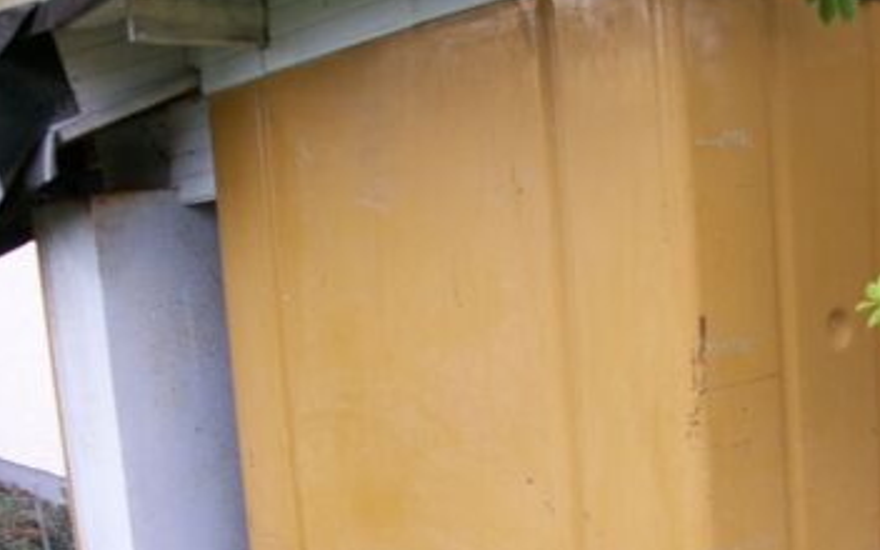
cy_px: 418
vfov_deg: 24.6
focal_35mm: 52
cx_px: 575
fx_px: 1247
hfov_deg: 38.5
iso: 80
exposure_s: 1/80
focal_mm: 6
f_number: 2.7
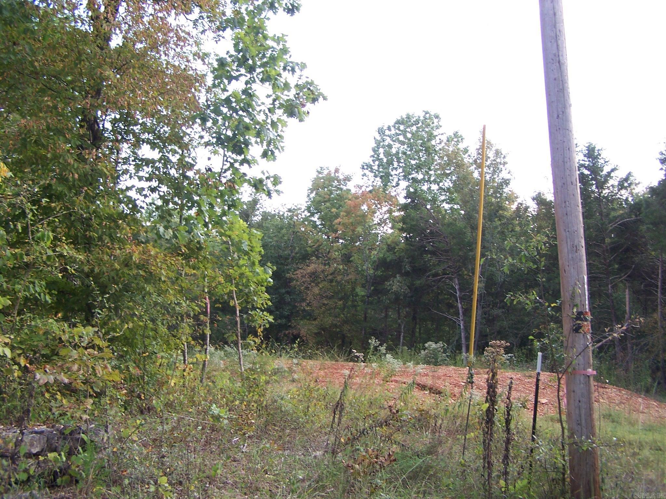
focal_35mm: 38
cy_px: 250
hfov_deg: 49.0
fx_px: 731
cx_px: 333
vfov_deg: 37.7
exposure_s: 1/125
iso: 80
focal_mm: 6.3
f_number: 2.8
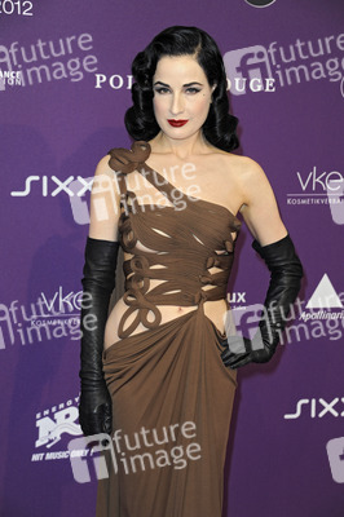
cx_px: 172
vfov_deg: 22.2
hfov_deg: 14.8
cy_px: 258
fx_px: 1321
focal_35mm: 92
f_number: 6.3
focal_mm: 92
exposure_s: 1/200
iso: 500
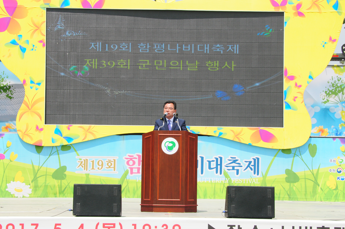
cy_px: 114
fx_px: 890
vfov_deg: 14.7
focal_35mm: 93
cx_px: 172
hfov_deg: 21.9
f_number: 13
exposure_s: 1/640
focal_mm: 62
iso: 640
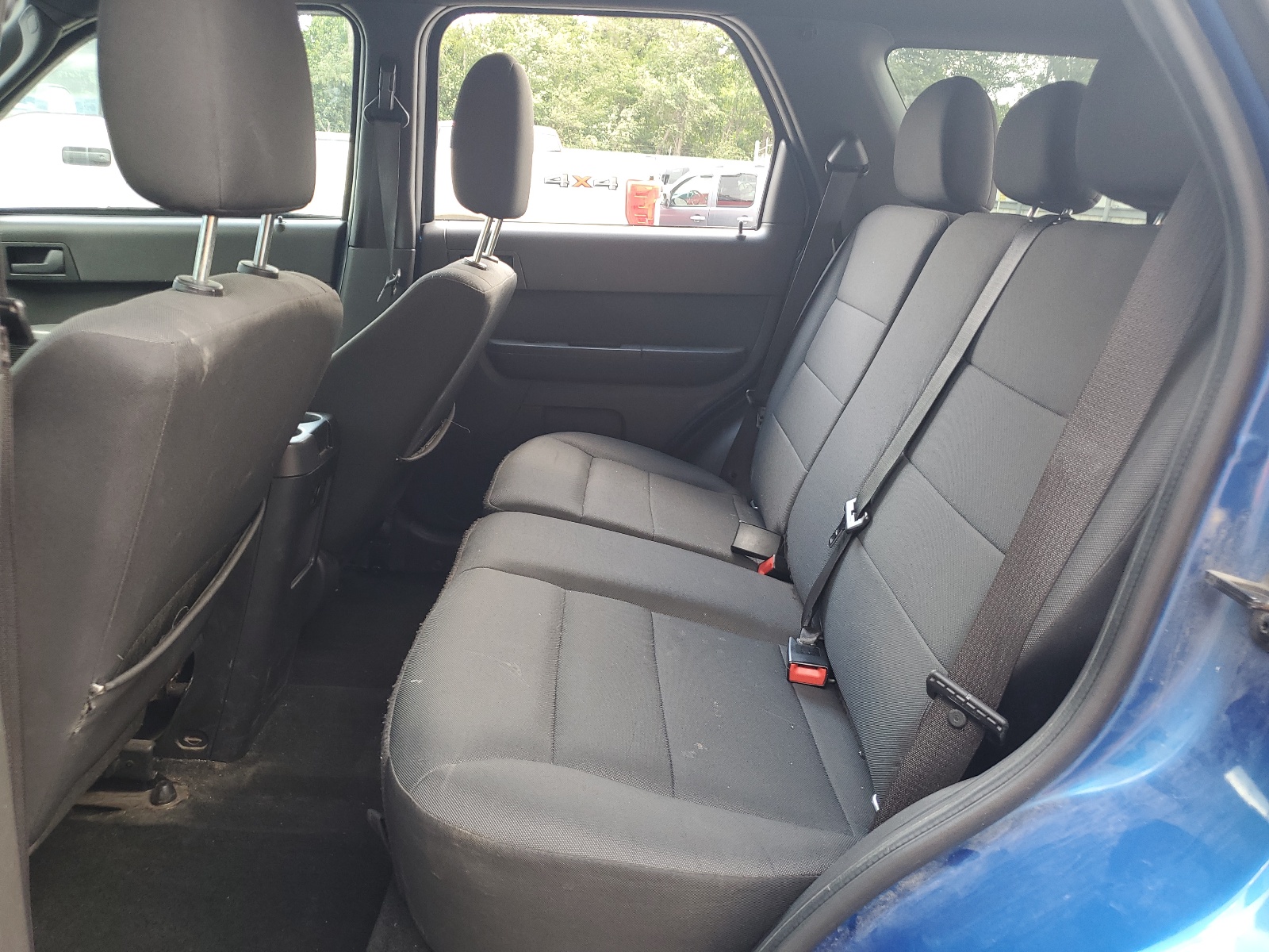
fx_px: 953
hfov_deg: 67.3
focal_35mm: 26
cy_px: 476
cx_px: 634
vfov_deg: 53.1
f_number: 1.5
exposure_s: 1/60.2
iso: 52
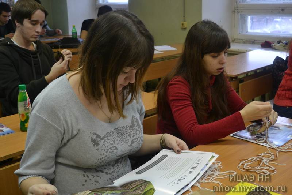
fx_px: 389
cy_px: 98
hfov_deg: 41.1
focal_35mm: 48
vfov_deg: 28.1
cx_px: 146
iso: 1100
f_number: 4.8
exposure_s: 1/60
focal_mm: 32
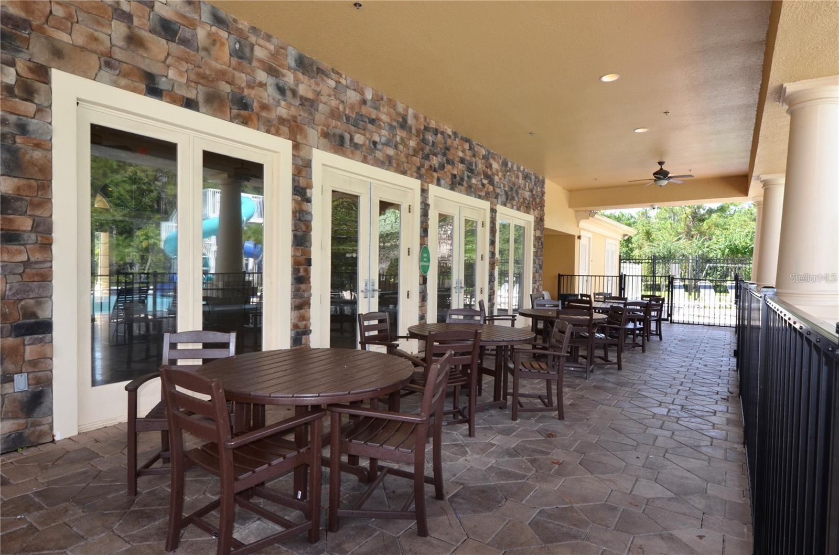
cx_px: 420
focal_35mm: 20
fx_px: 453
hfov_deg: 85.6
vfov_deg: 62.9
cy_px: 278
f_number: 10
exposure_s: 1/80
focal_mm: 13
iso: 320
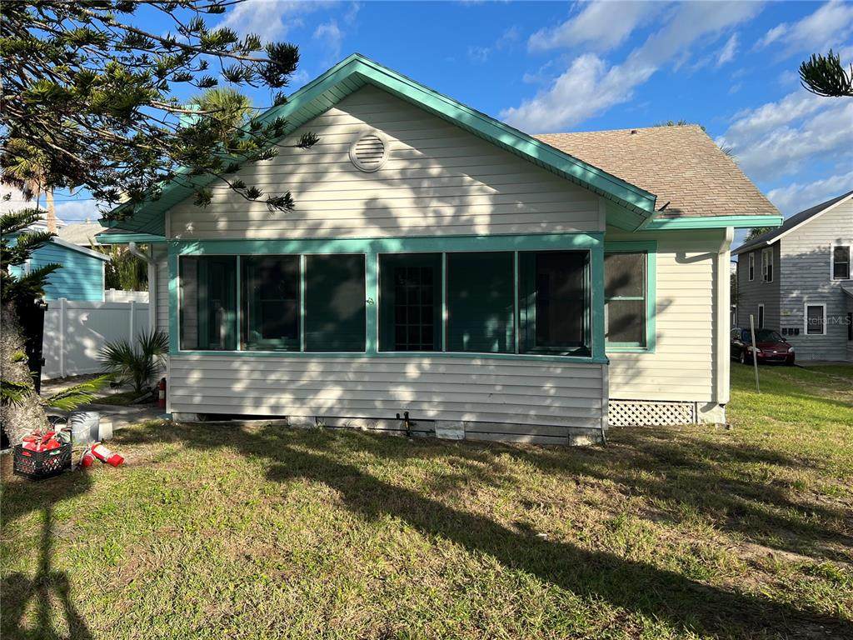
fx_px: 641
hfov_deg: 67.3
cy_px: 320
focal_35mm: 26
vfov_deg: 53.1
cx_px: 426
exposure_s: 1/2915
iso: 50
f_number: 1.5
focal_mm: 5.7
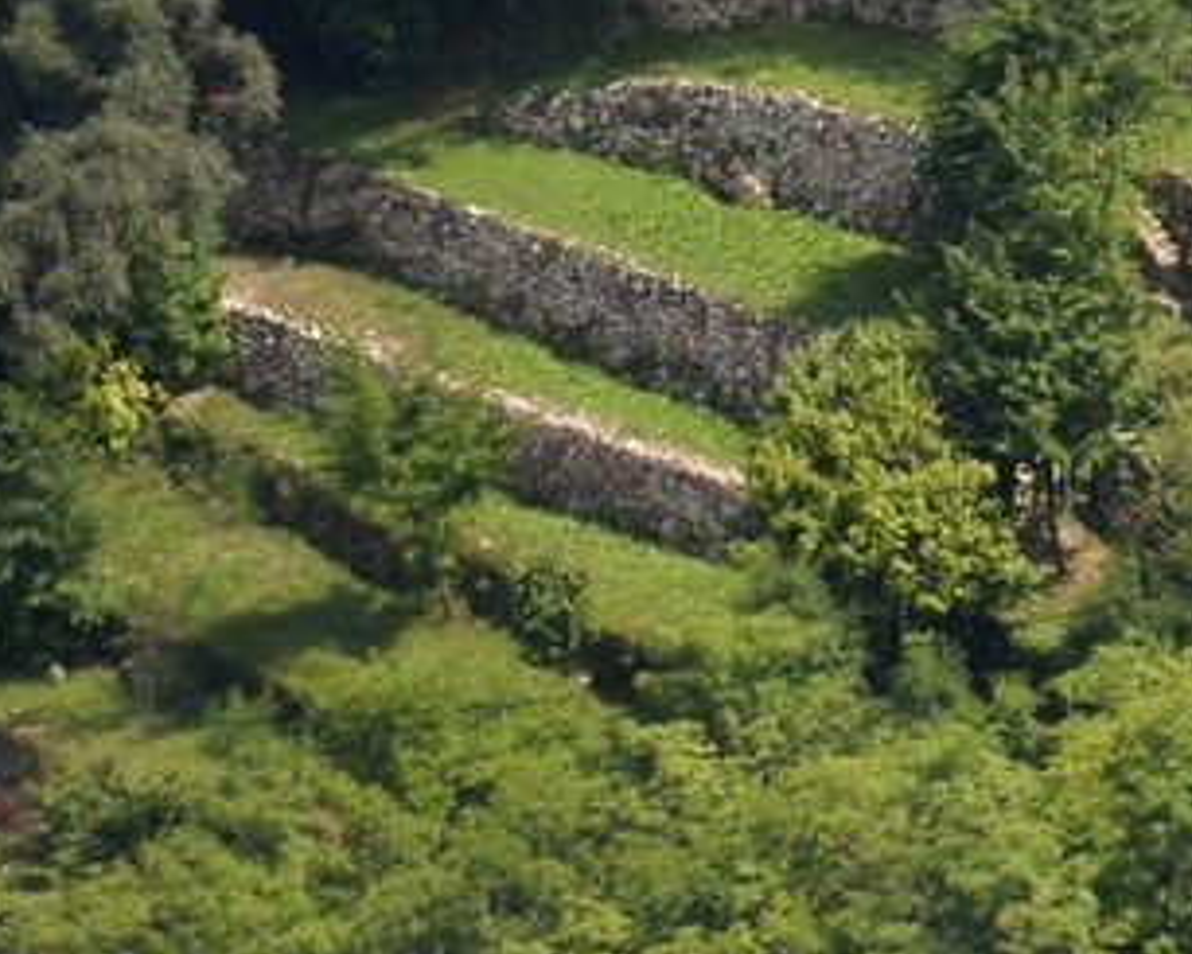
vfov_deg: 1.6
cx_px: 3093
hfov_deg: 2.0
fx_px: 34619
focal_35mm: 981
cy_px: -1047
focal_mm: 200
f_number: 7.1
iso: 200
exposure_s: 1/500
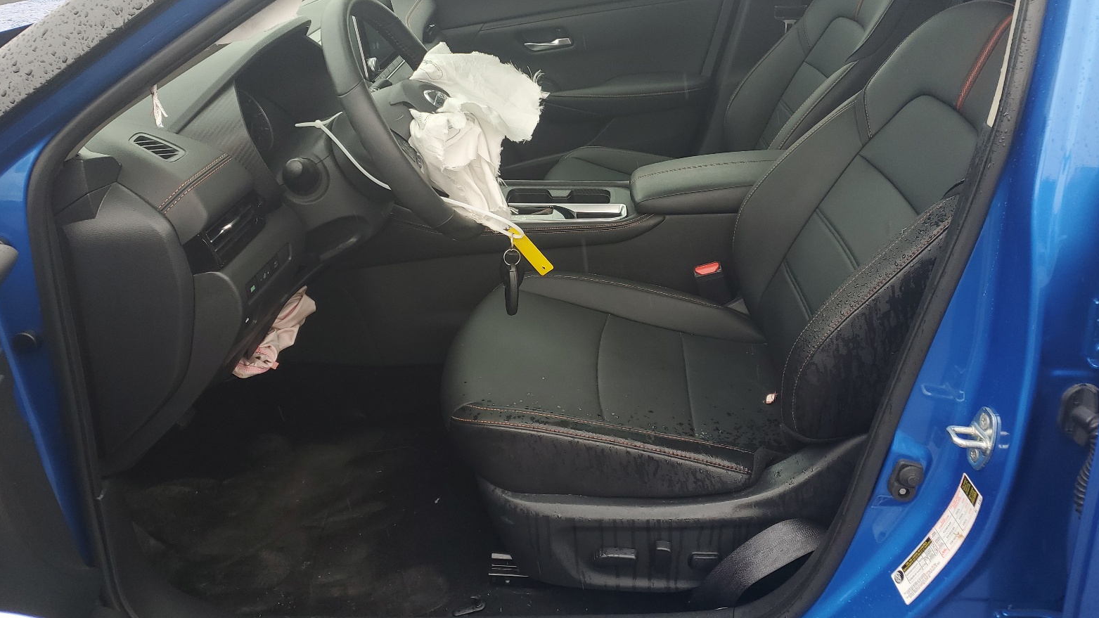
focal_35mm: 29
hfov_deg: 66.1
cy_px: 207
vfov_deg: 39.7
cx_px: 549
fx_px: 845
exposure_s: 1/244
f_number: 1.5
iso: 50
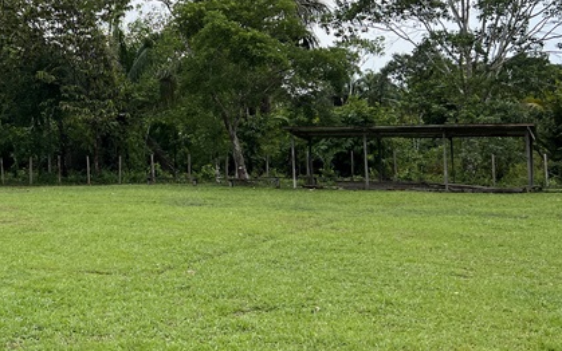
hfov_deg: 37.4
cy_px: 75
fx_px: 812
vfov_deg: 24.1
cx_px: 152
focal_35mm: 53
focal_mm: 5.7
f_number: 1.5
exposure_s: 1/2994
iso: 50
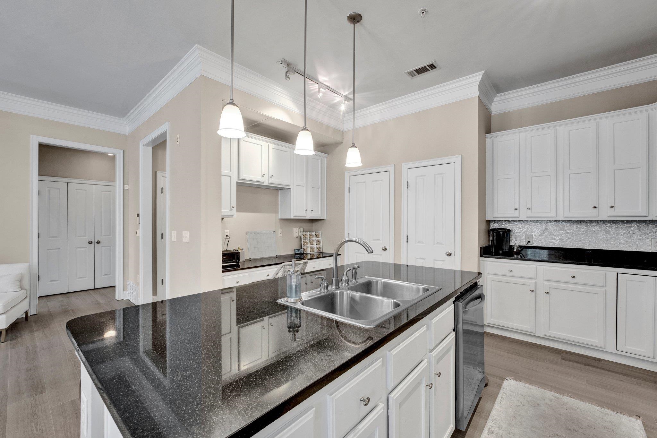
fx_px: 270
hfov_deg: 101.2
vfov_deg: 78.1
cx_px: 328
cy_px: 219
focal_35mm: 15
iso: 400
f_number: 8
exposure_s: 1/13
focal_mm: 14.8
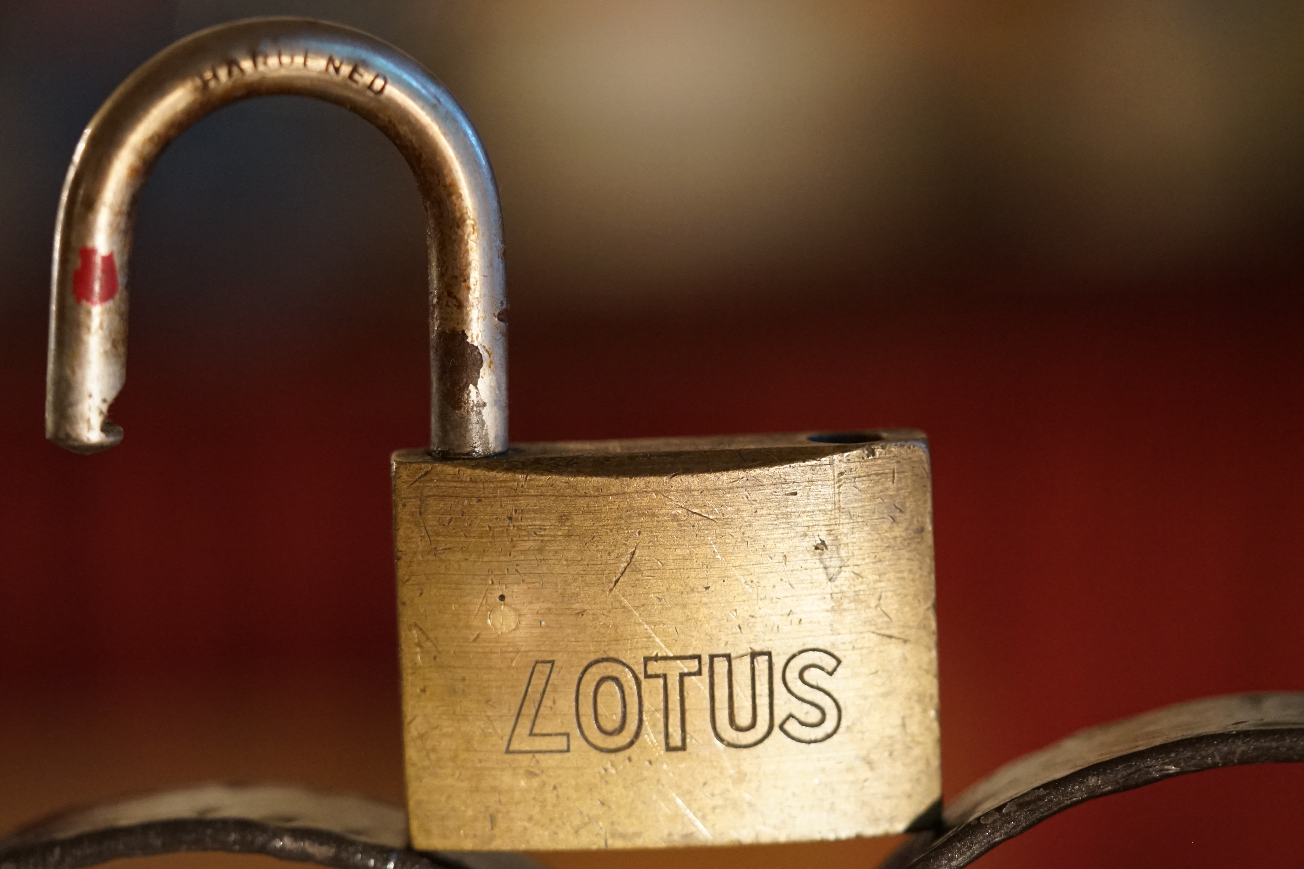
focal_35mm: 111
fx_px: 4020
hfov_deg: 18.4
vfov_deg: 12.3
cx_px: 685
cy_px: 497
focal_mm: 90
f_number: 2.8
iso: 3200
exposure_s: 1/100
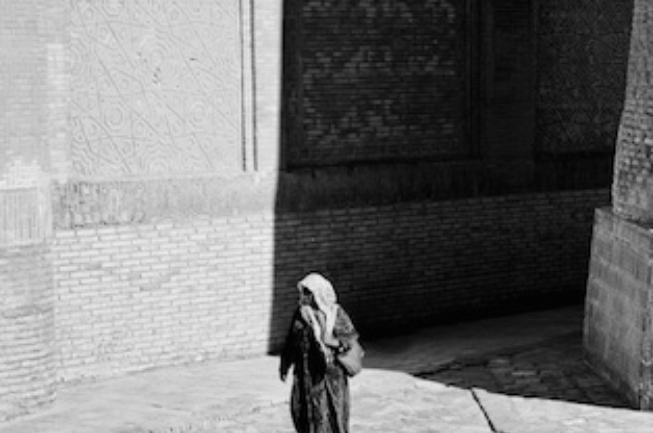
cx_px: 641
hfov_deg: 17.1
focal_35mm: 117
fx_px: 2120
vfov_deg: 11.6
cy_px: 231
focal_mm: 35
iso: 100
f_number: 4
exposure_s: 1/1250
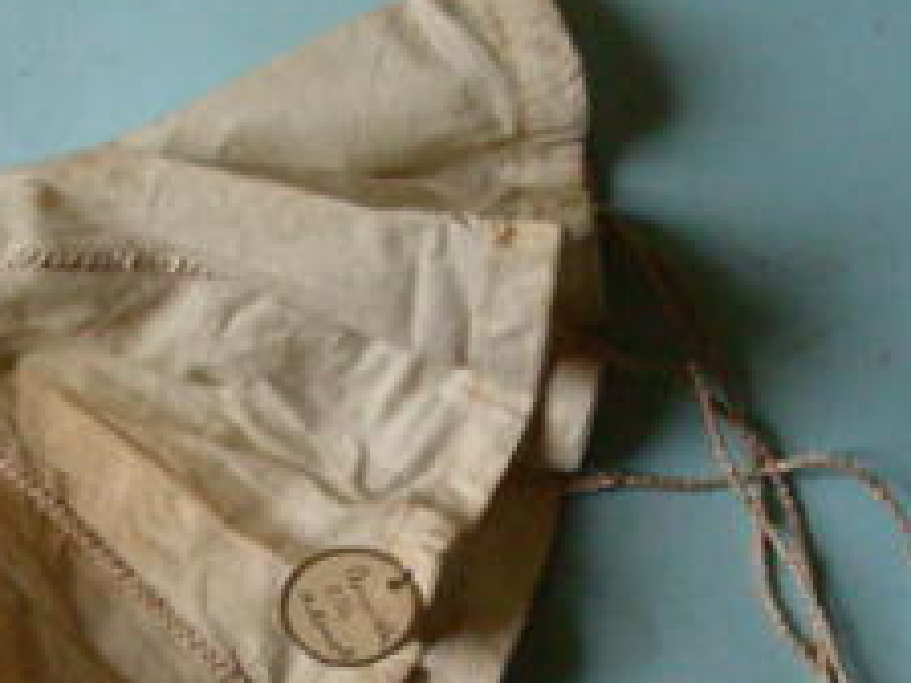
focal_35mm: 85
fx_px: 2237
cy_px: 677
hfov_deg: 23.0
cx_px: 378
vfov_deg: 17.0
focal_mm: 6.3
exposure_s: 1/63.2
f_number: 3.5
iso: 400
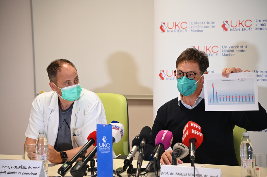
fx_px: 778
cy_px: 88
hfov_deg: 19.5
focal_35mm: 105
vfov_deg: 13.0
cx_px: 134
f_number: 4
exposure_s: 1/125
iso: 1600
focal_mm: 105
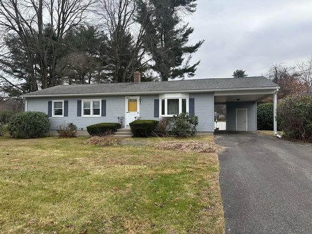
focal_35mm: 24
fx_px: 216
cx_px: 156
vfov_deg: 56.8
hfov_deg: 71.6
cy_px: 117
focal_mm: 6.86
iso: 80
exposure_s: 1/779
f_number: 1.78
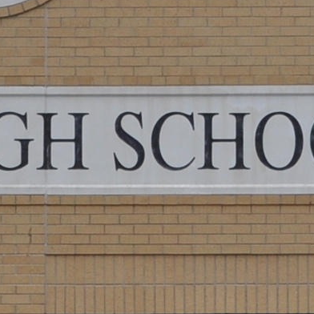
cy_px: 299
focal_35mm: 522
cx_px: 42
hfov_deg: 3.4
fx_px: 5357
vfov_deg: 3.4
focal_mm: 50
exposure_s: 1/400
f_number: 10
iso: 200
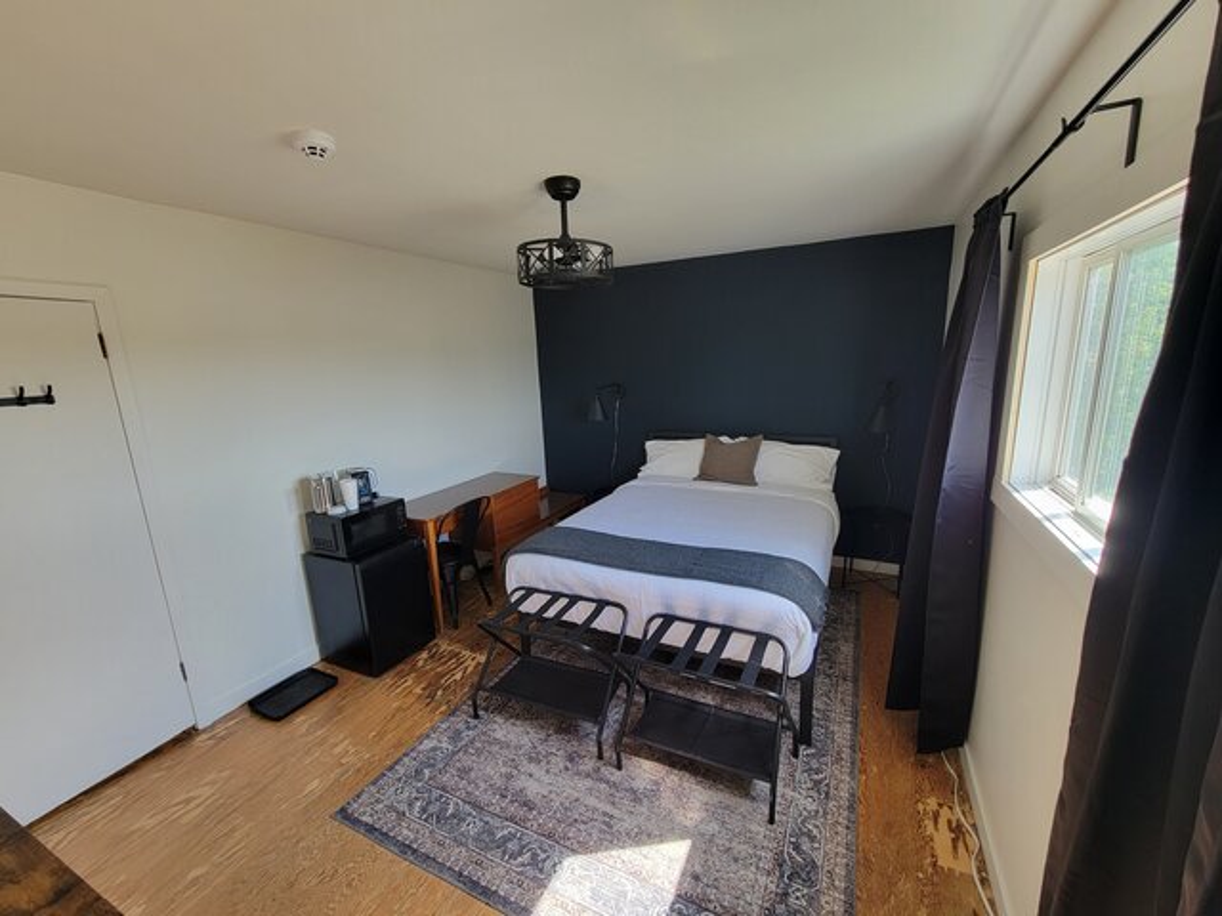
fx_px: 459
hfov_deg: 106.2
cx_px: 611
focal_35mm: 13
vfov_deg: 89.9
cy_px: 458
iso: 50
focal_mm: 2.2
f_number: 2.2
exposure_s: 1/60
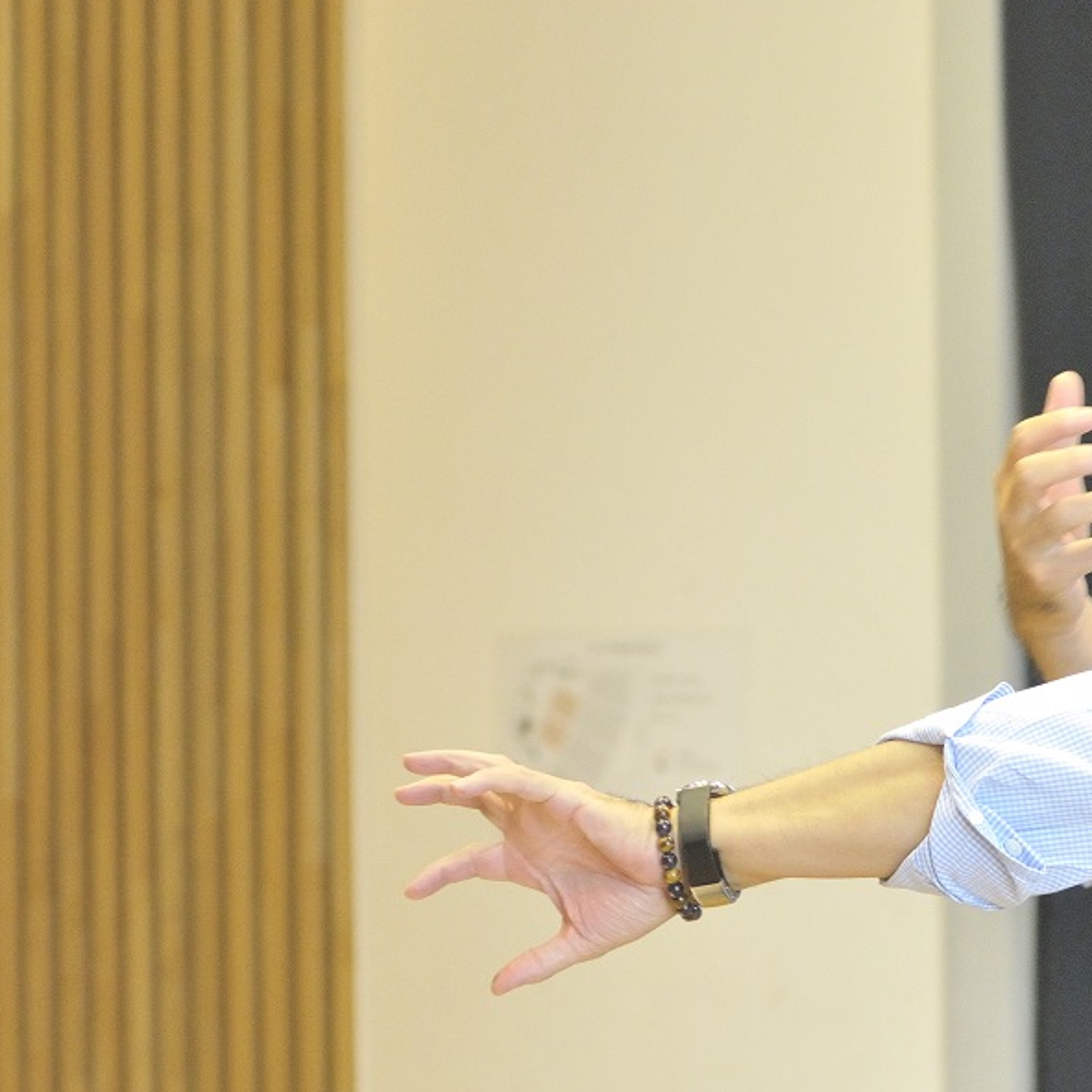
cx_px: 930
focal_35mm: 222
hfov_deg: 7.9
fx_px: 7923
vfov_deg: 7.9
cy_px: 738
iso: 1600
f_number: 5
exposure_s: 1/125
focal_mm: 80
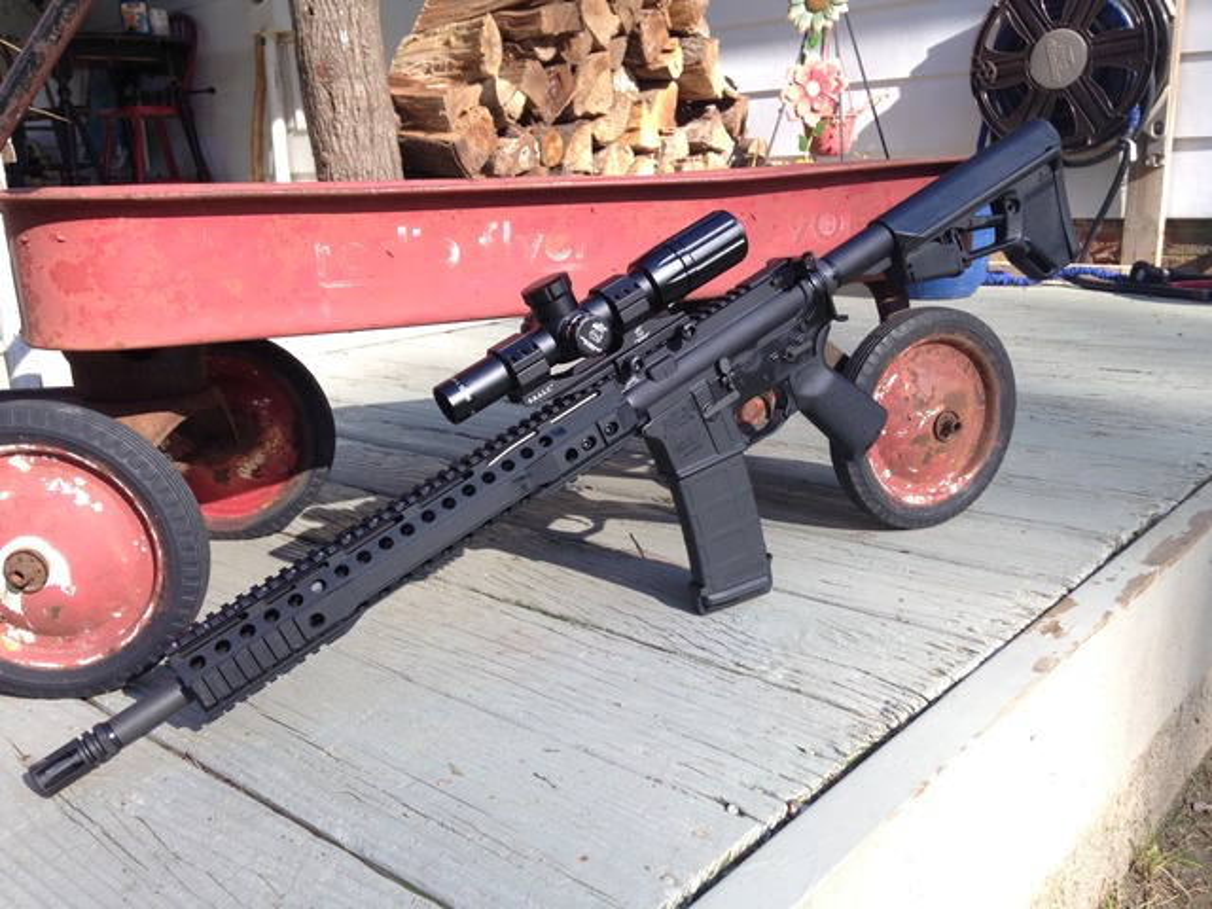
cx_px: 606
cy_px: 454
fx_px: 1155
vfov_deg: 42.9
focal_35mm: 33
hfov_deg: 55.4
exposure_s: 1/236
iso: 50
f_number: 2.4
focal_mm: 4.12
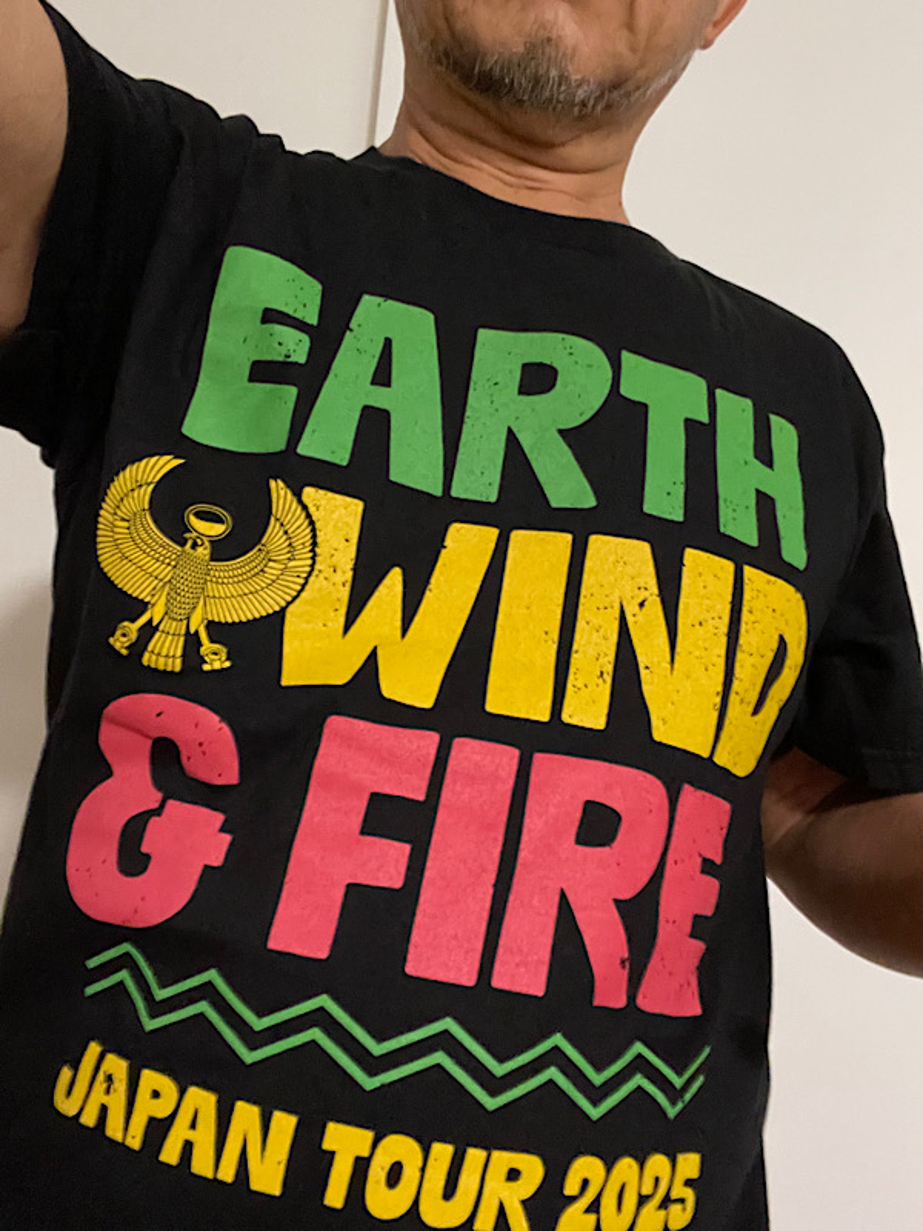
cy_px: 616
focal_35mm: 30
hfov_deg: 46.8
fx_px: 1067
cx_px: 462
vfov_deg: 60.0
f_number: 2.2
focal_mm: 2.71
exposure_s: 1/17
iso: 800
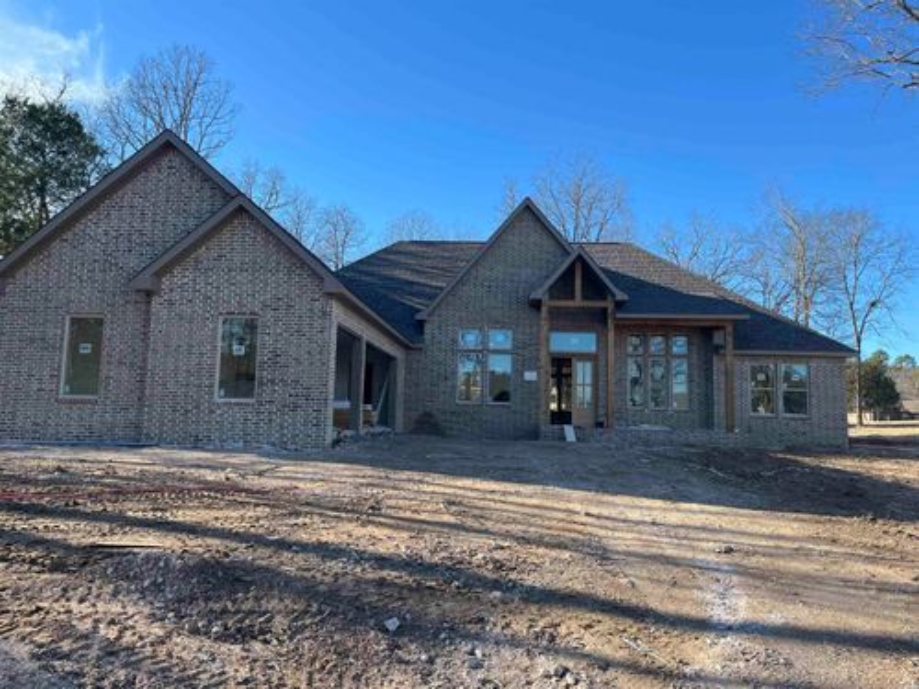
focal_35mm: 26
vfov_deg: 53.1
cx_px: 460
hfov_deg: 67.3
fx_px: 690
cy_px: 344
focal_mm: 5.1
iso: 50
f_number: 1.6
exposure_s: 1/1372
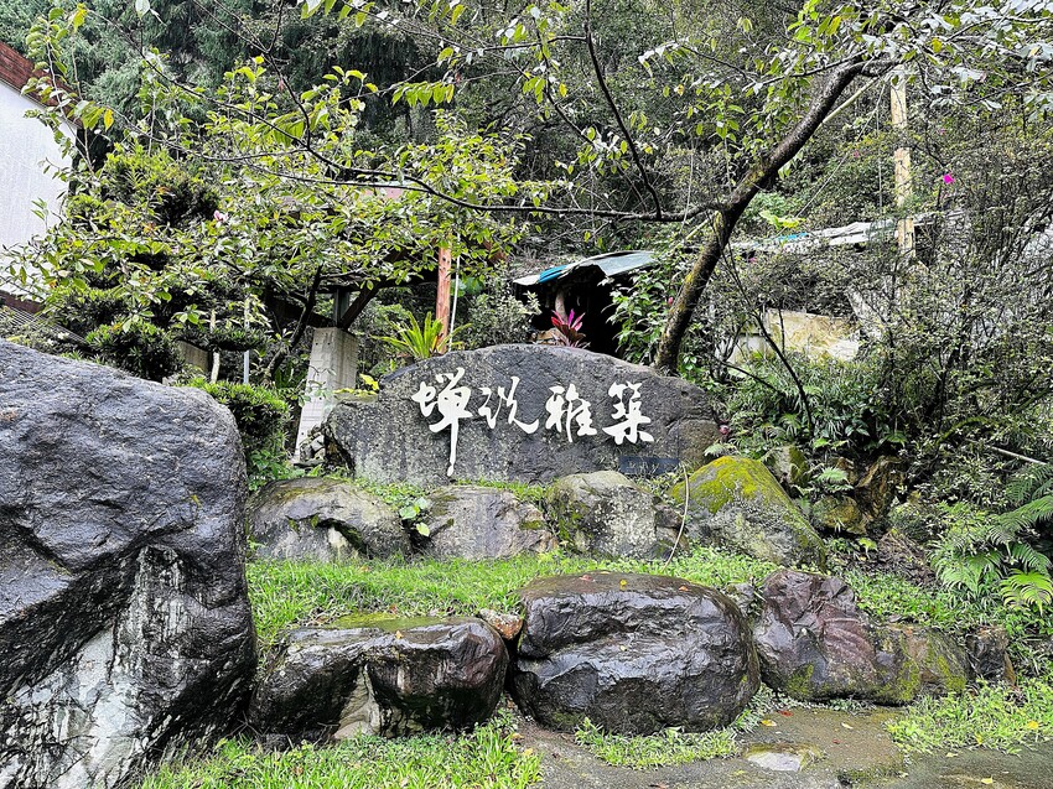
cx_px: 526
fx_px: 730
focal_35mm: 24
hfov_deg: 71.6
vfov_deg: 56.8
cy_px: 394
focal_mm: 6.86
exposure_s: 1/121
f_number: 1.78
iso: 200
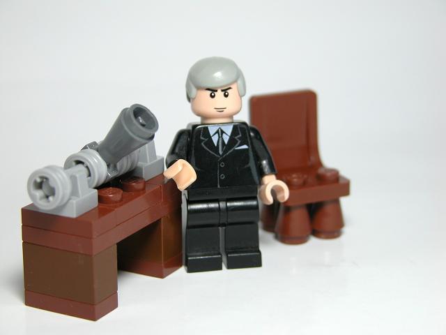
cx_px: 223
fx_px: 1495
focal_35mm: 116
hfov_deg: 17.0
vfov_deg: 12.8
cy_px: 168
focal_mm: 29.5
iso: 100
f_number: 3.7
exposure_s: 1/58.2
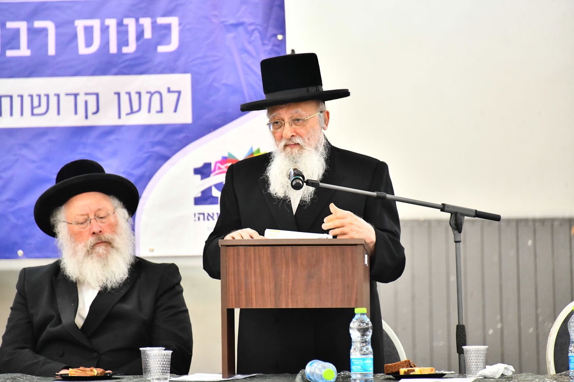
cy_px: 191
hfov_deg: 6.9
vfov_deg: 4.6
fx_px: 4782
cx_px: 287
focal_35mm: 300
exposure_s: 1/125
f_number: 5.6
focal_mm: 300
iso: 5000
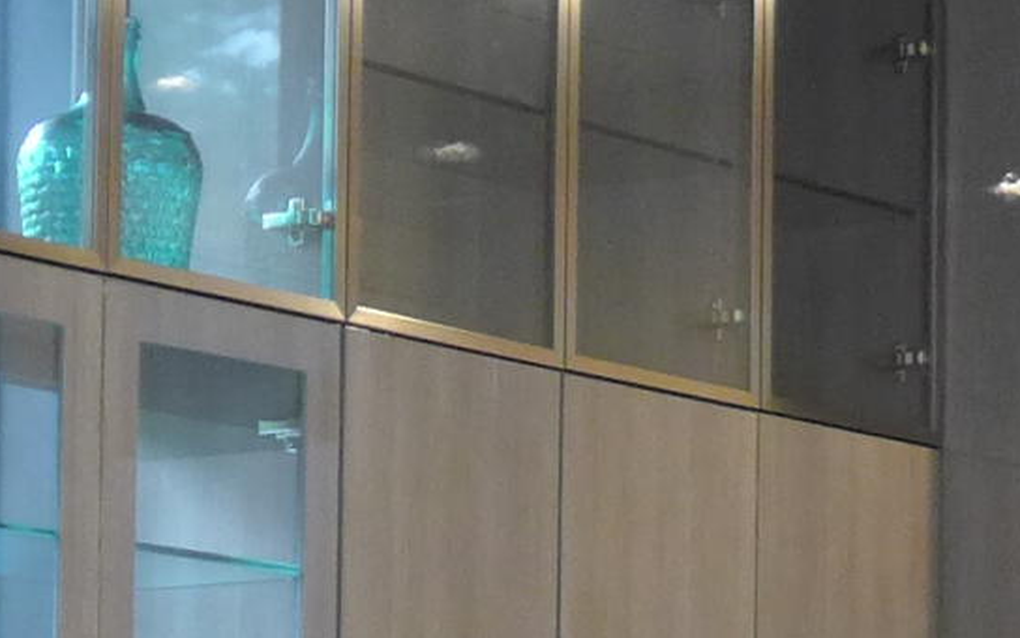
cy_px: 826
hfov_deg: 11.6
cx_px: 210
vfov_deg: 7.2
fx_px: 5004
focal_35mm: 180
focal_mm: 6.3
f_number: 1.6
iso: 320
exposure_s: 1/60
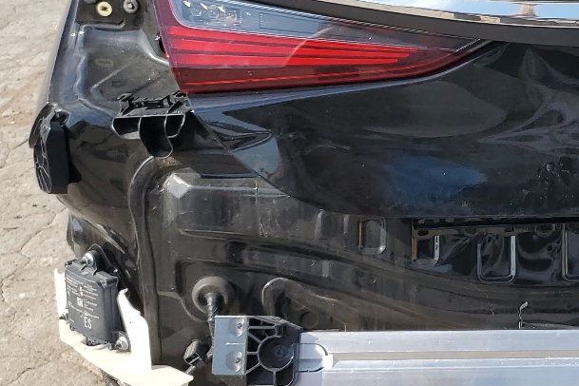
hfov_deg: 26.4
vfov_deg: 19.1
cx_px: 624
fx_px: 1142
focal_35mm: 71
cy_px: 108
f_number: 1.5
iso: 50
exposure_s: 1/2000
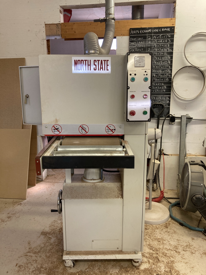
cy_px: 138
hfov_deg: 49.7
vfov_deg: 63.4
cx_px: 103
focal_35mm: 28
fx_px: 222
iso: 80
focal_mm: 3.99
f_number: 1.8
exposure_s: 1/60
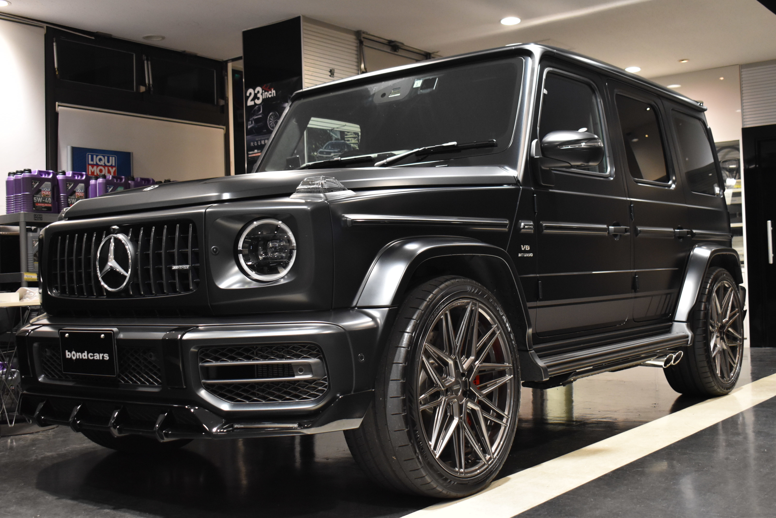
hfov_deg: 46.4
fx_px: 905
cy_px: 259
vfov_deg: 31.9
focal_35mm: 42
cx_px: 388
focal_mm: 28
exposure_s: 1/50
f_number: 4.5
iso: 1600
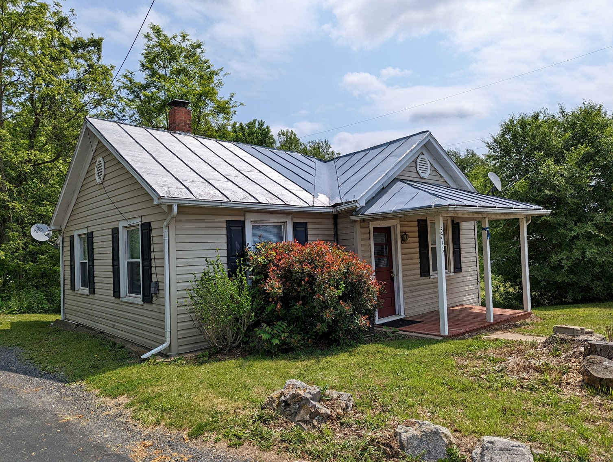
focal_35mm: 24
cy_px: 231
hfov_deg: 71.5
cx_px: 306
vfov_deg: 56.9
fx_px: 426
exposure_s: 1/3236
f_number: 1.85
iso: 46
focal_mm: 6.81
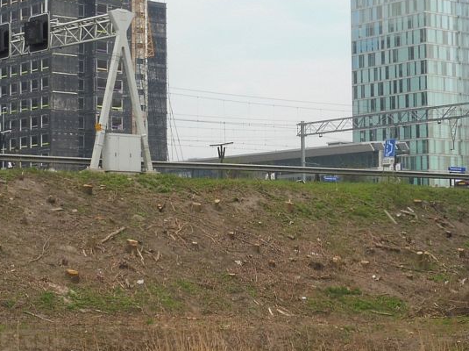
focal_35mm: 111
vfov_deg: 13.3
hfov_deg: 17.7
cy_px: 113
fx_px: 1502
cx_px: 260
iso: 100
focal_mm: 10.3
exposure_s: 1/250
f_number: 6.3
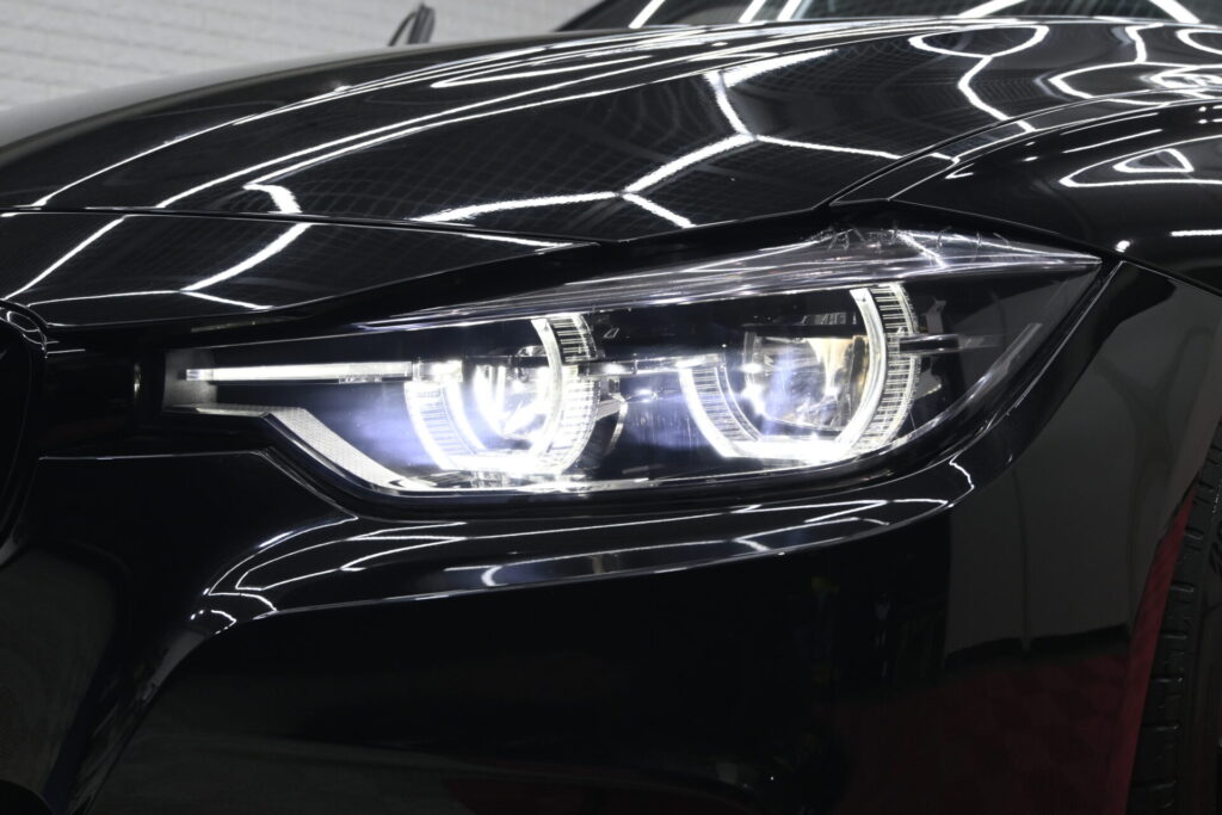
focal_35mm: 45
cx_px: 611
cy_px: 408
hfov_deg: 43.6
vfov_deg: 29.9
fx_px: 1528
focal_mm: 30
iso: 640
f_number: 5.6
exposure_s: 1/200
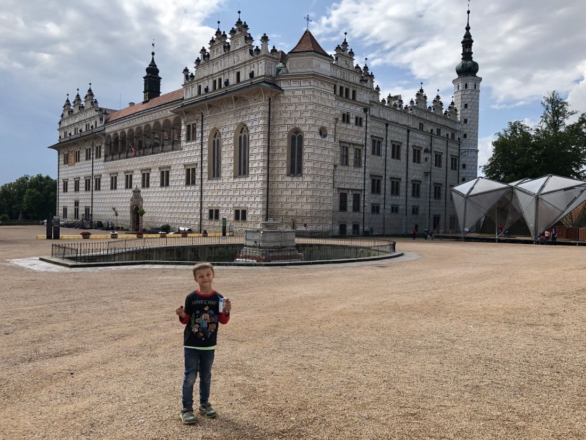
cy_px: 220
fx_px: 474
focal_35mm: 28
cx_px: 293
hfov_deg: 63.4
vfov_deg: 49.7
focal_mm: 3.99
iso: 20
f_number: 1.8
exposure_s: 1/1656
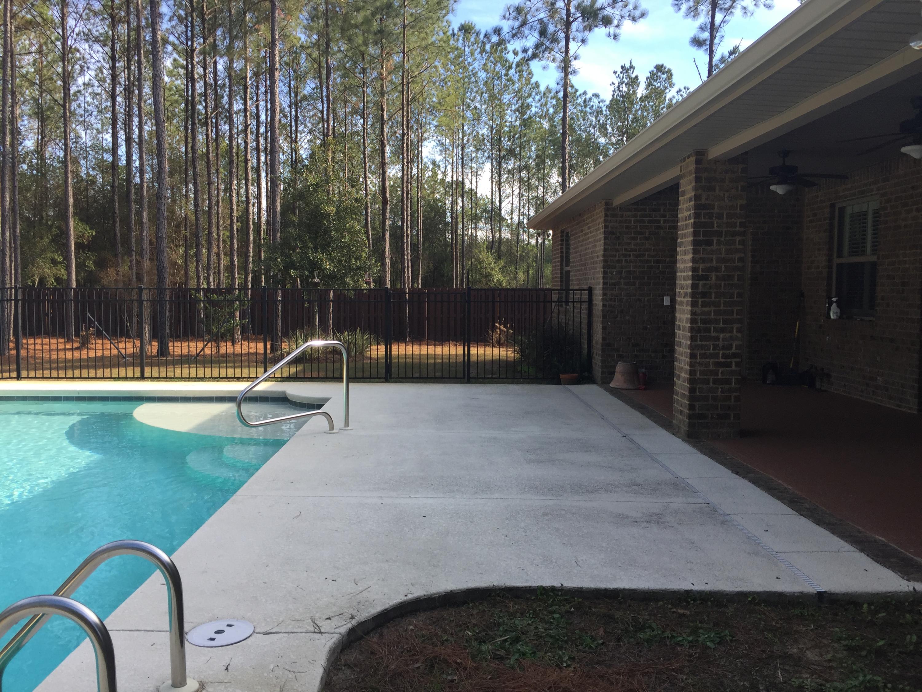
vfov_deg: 48.2
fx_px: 772
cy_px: 346
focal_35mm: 29
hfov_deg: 61.7
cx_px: 461
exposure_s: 1/514
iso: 32
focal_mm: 4.15
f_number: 2.2
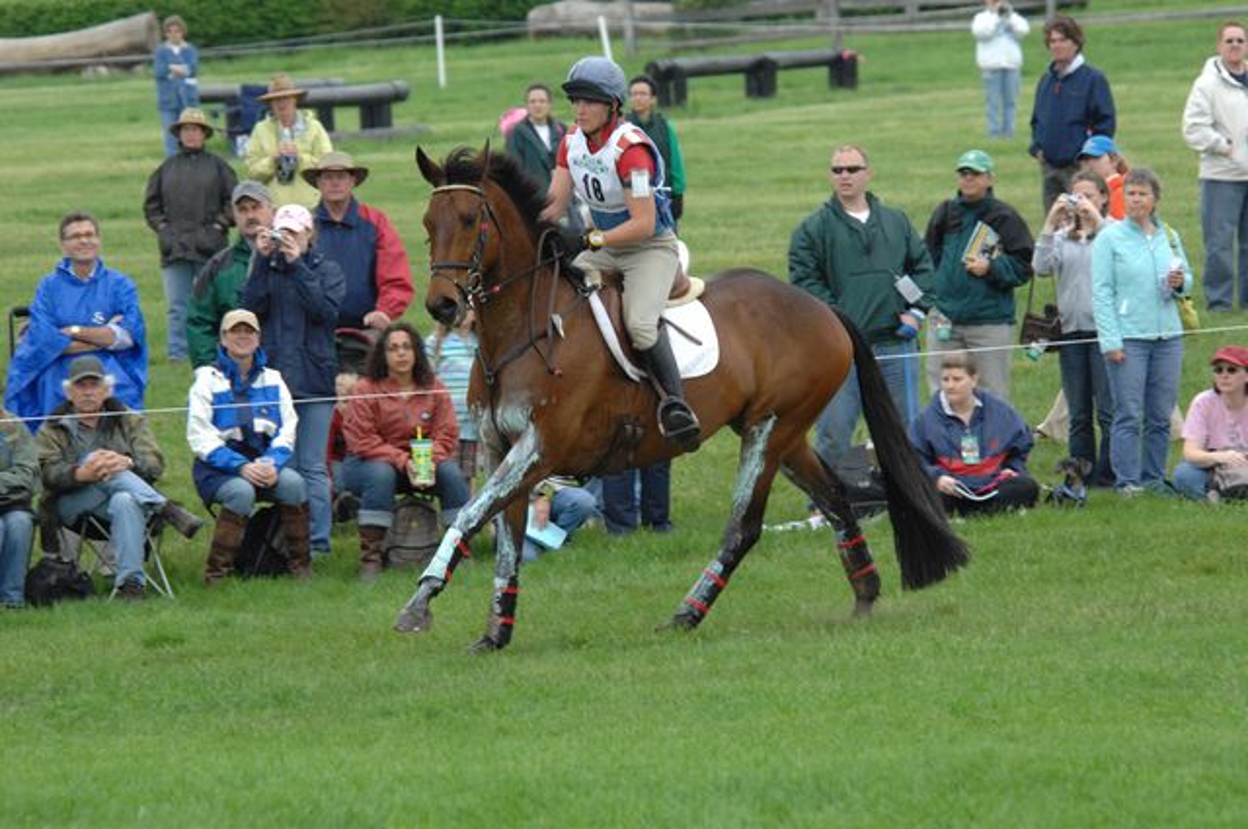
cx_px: 624
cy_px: 414
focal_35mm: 330
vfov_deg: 4.2
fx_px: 11425
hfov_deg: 6.3
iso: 500
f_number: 6.7
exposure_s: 1/500
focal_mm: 220
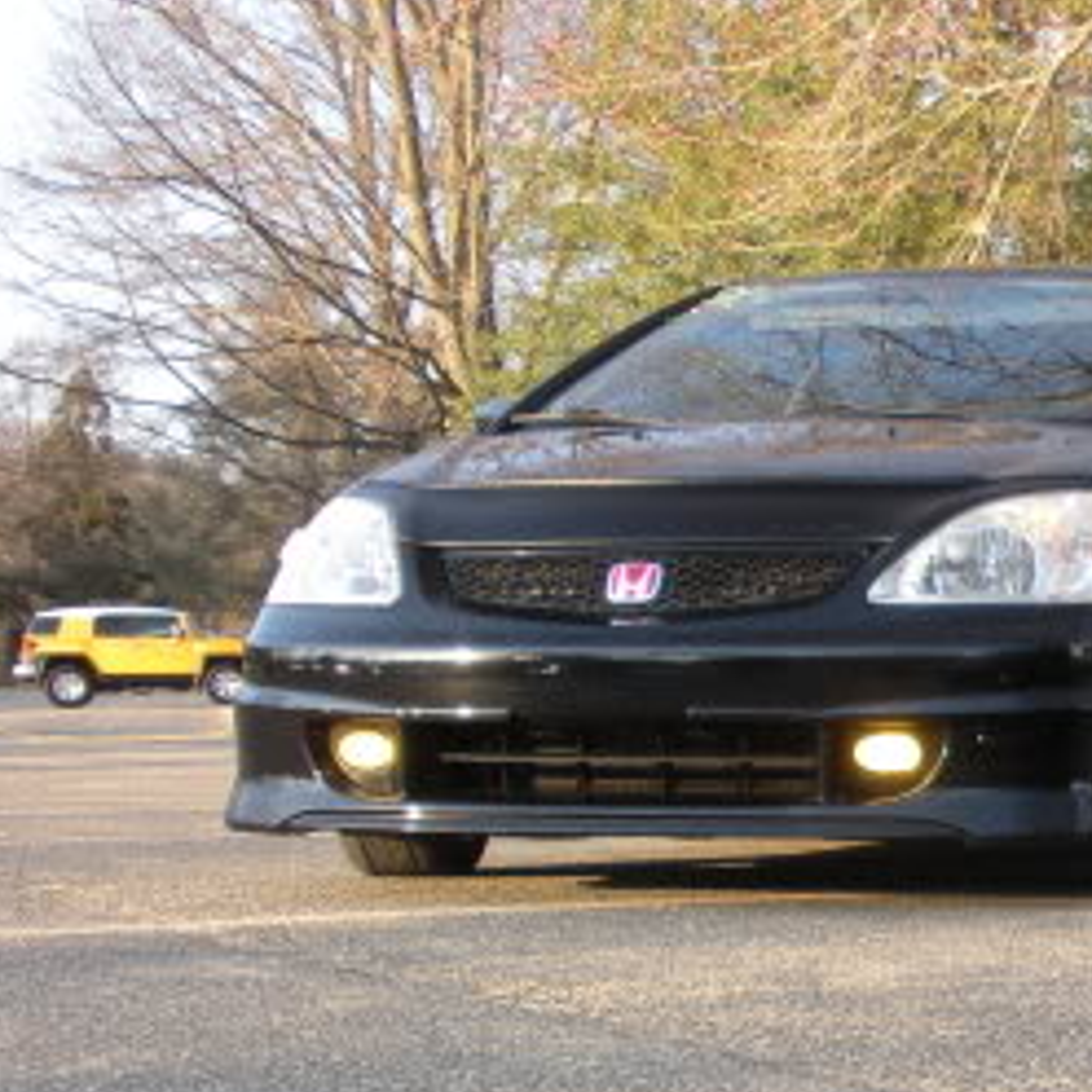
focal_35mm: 82
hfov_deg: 19.8
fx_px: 2927
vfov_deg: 21.0
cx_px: 1317
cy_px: 771
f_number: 3.5
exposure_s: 1/70.2
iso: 64
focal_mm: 6.3
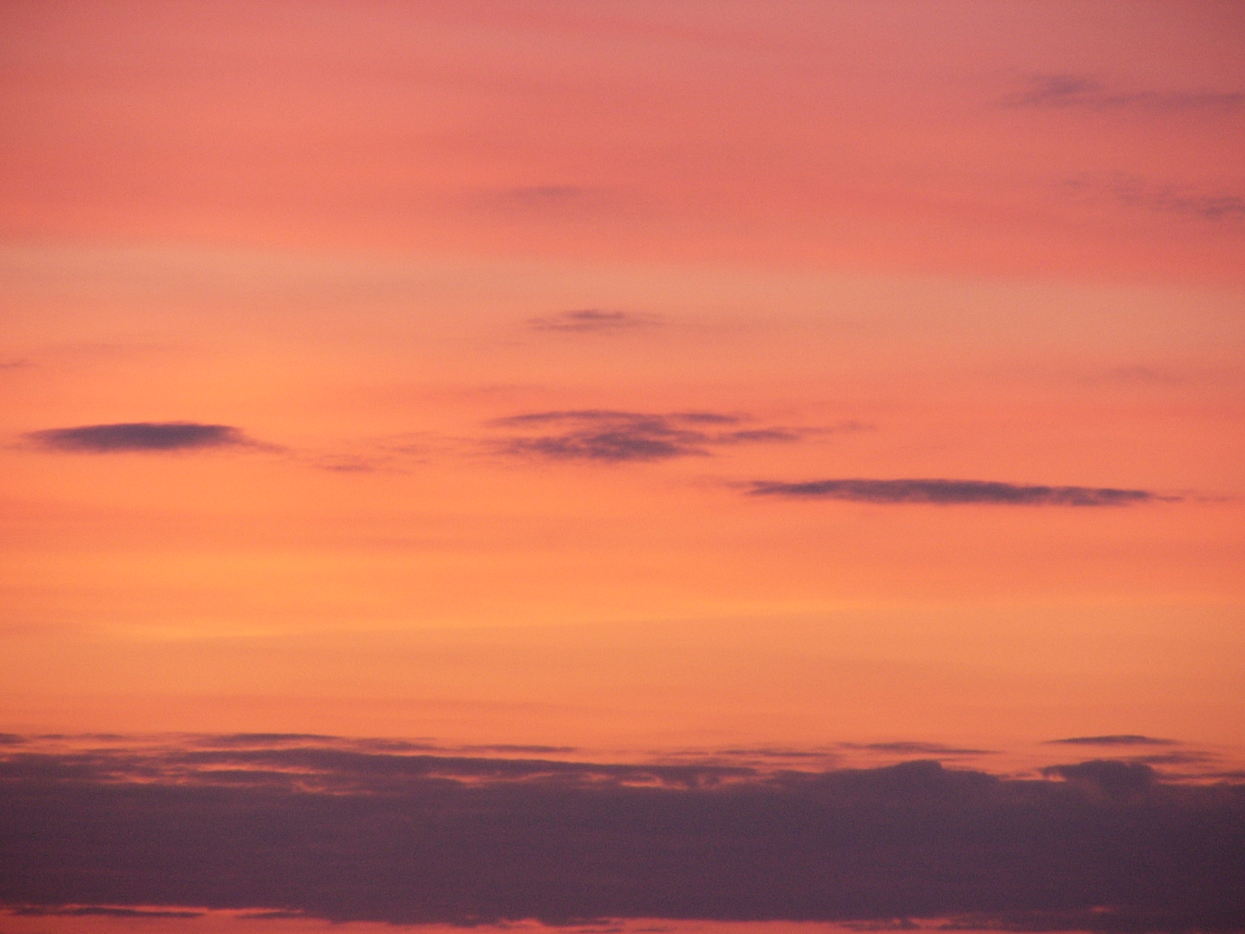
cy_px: 467
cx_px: 622
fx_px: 11221
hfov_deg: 6.4
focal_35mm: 312
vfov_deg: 4.8
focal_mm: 41.1
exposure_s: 1/60
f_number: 2.8
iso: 75
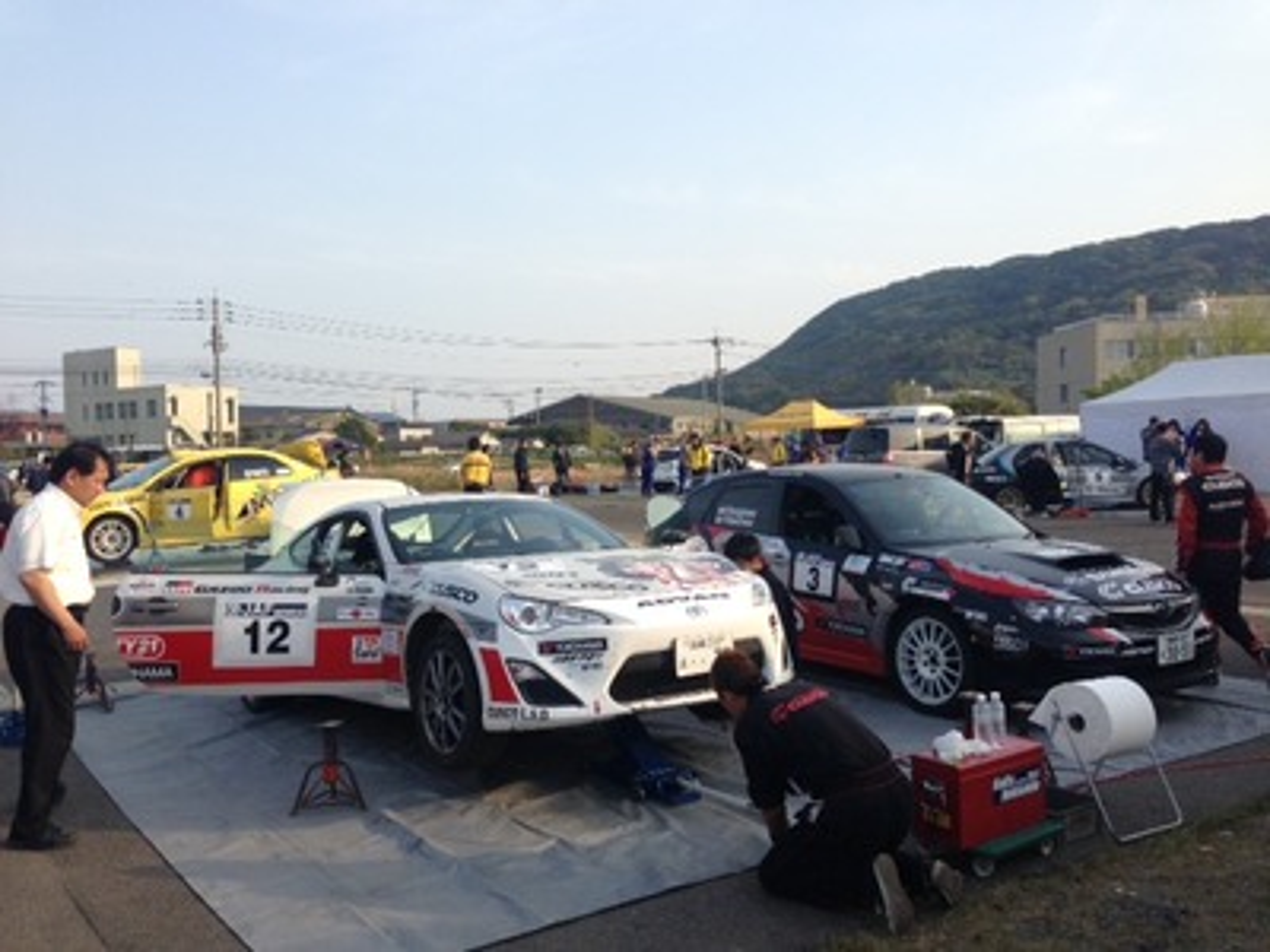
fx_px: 1211
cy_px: 476
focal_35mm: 33
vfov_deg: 42.9
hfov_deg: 55.4
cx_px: 635
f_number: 2.4
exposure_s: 1/678
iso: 50
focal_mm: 4.13
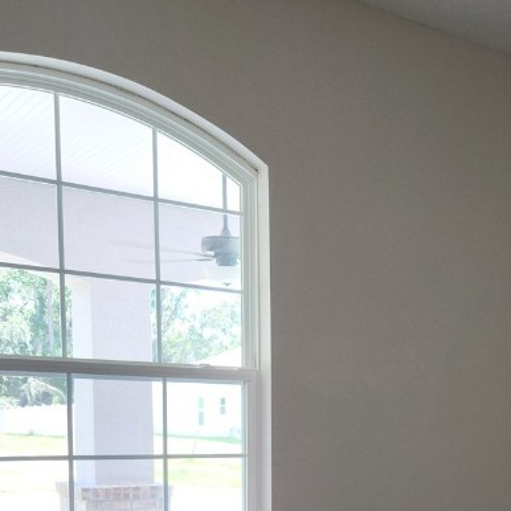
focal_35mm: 54
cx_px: 475
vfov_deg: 29.8
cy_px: 496
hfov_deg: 30.1
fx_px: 902
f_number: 1.8
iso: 80
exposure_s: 1/60
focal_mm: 5.4
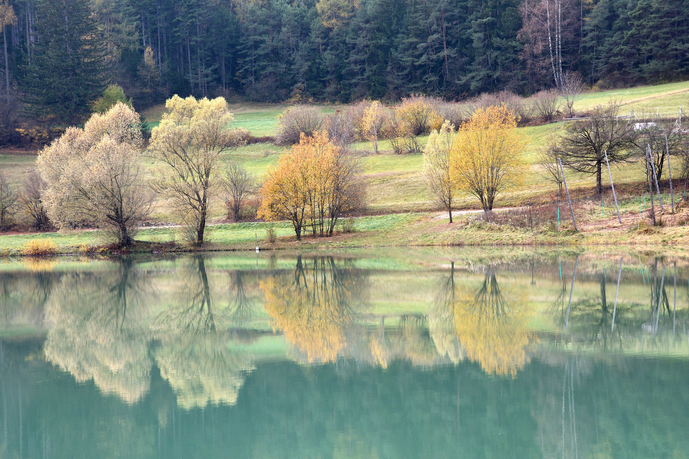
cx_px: 344
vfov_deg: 13.8
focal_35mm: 99
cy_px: 230
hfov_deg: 20.6
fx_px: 1895
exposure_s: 1/125
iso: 200
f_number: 8
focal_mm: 66
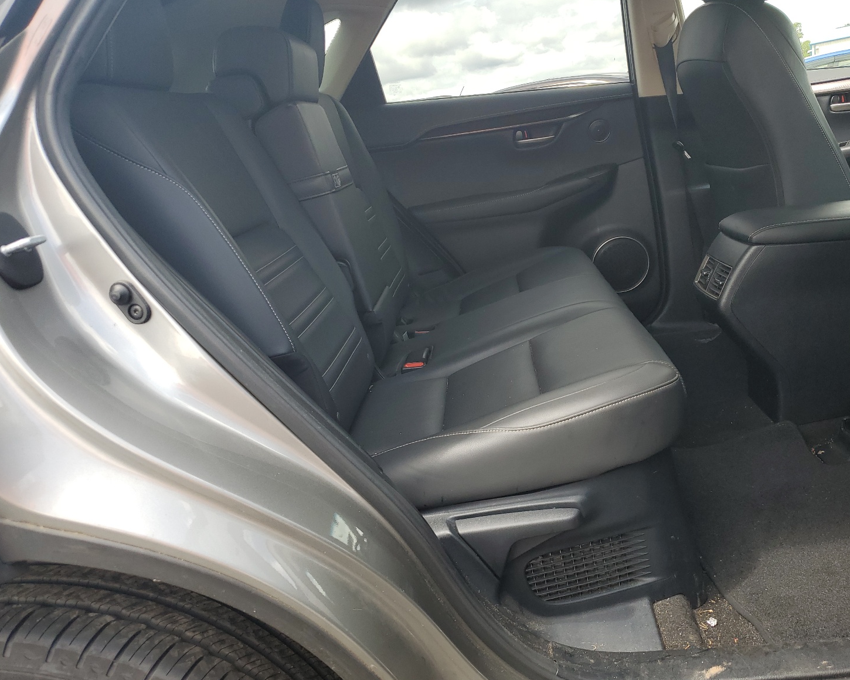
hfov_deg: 62.1
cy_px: 336
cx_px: 462
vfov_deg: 51.5
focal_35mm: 28
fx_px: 704
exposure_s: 1/400
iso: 50
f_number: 1.5
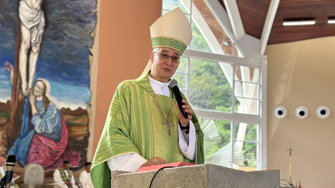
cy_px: 94
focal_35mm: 53
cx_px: 169
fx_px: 471
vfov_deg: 22.6
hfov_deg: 39.2
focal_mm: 6.86
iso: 80
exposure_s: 1/232
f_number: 1.78
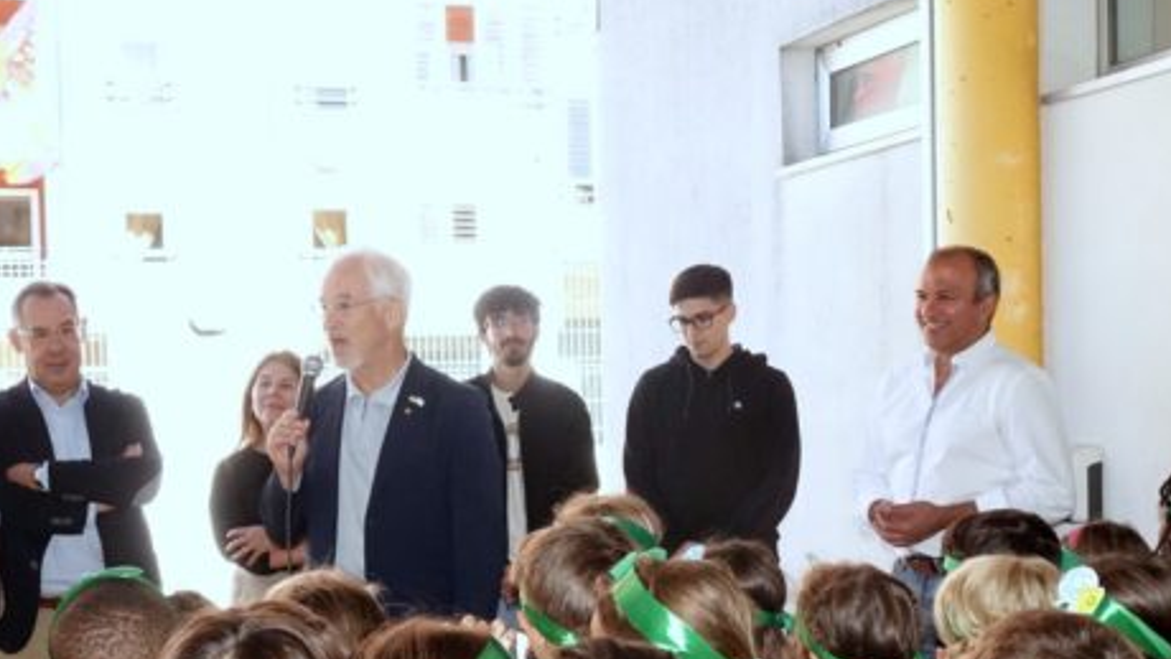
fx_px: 1832
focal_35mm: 59
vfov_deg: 20.3
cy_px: 448
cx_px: 568
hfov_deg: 35.4
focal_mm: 13.1
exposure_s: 1/800
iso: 1600
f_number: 4.5
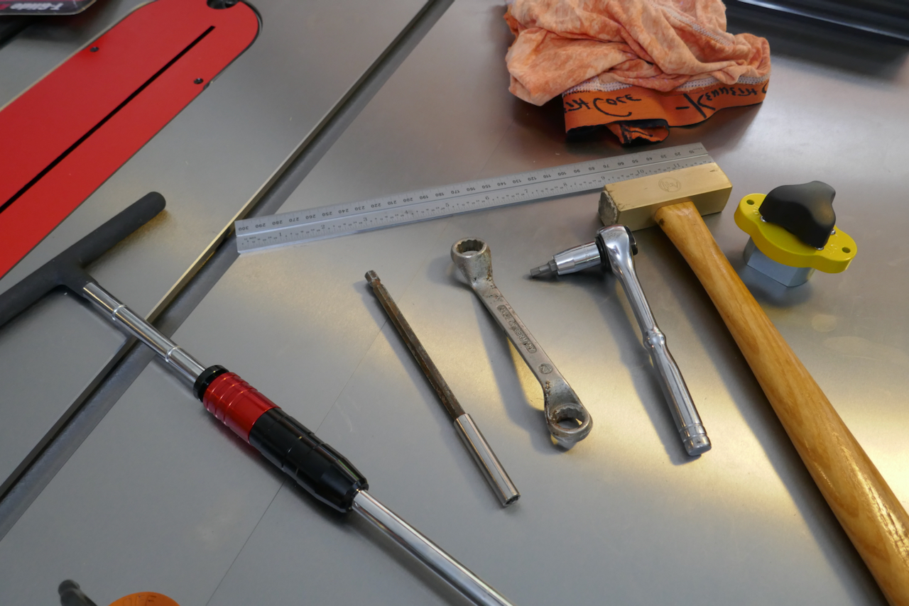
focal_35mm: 29
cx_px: 454
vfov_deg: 45.0
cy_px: 303
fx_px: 732
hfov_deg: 63.6
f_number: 4
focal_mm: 10.5
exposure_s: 1/80
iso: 640
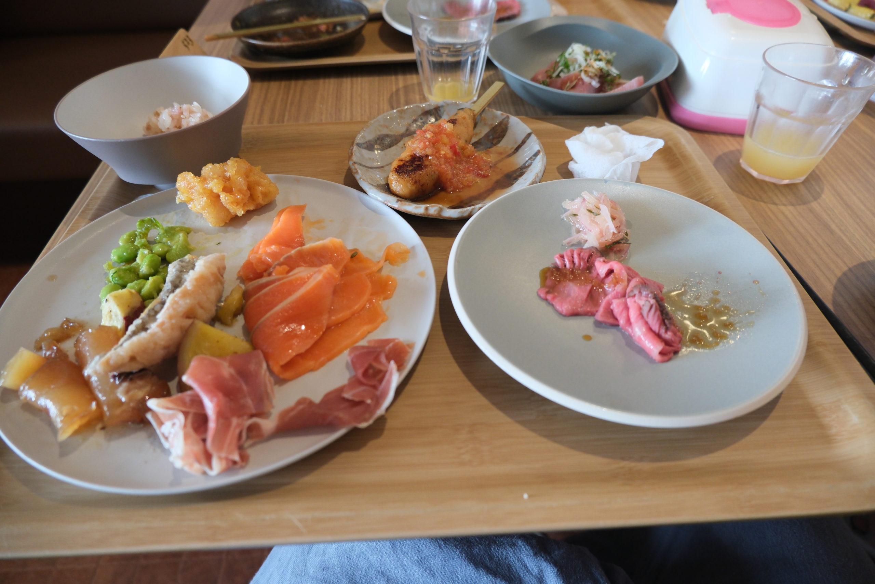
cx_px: 438
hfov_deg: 76.1
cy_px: 292
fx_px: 559
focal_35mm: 23
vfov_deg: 55.1
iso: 1250
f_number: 3.5
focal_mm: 15
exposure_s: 1/100
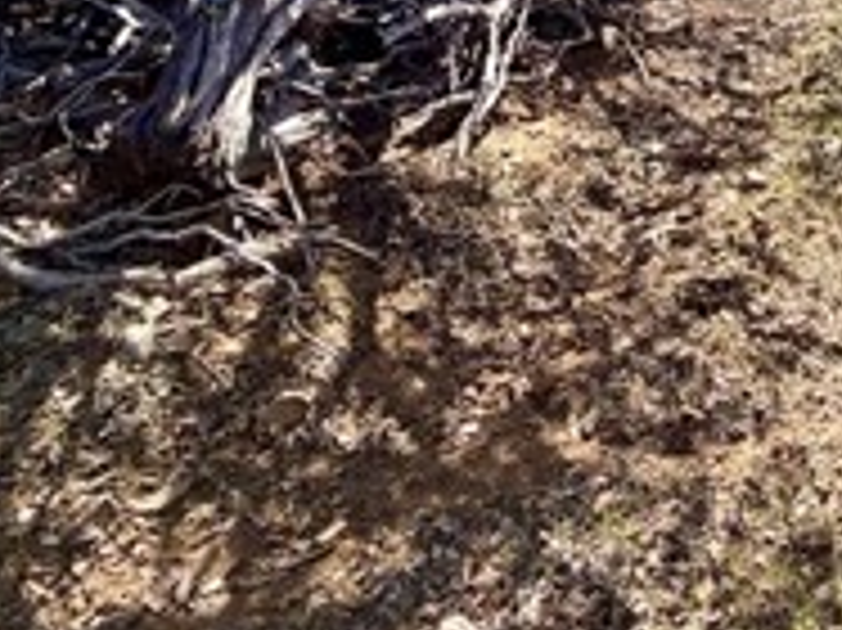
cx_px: 1004
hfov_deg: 32.8
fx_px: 1167
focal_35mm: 48
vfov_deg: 22.1
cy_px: -428
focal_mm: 2.22
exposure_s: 1/751
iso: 40
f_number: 2.2
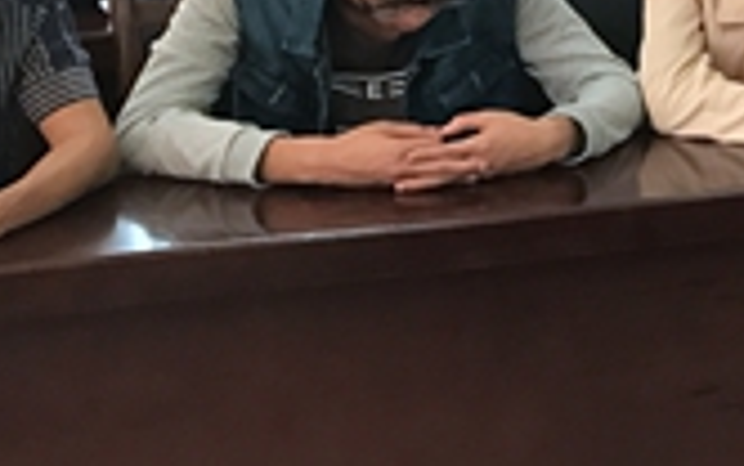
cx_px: 1147
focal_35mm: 107
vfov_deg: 11.8
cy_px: -220
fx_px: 2171
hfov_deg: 17.3
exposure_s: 1/17
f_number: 1.8
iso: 50
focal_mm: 3.99
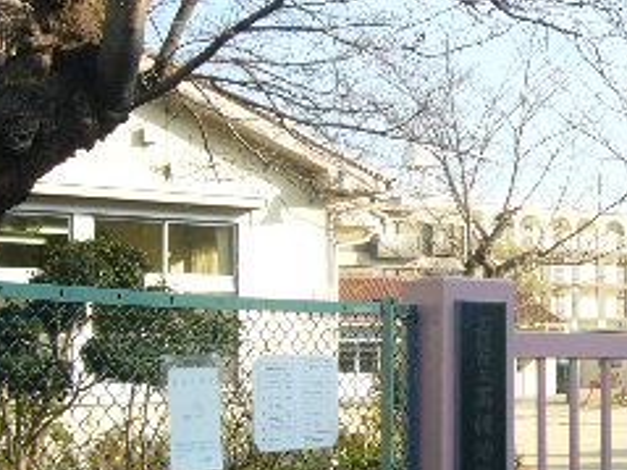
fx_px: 1358
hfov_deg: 25.3
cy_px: 289
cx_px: 548
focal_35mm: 75
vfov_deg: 19.6
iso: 80
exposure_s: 1/125
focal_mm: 4.6
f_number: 5.6
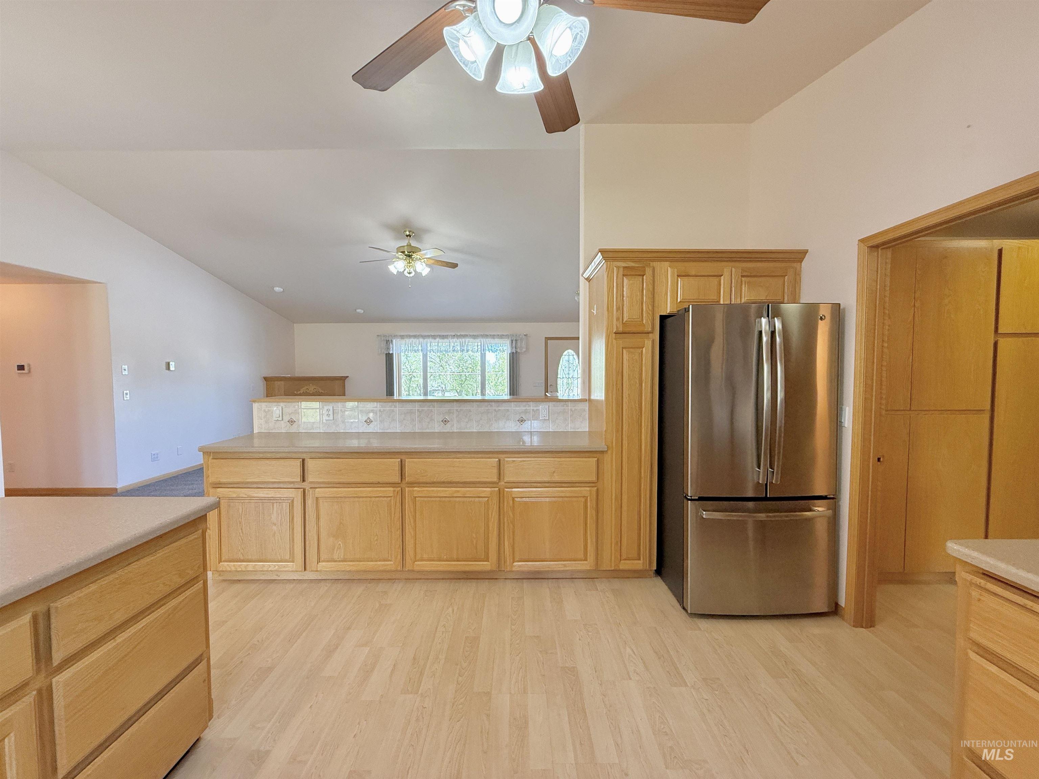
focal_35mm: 14
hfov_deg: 102.1
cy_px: 390
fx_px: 420
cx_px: 520
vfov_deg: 85.7
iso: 200
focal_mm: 2.22
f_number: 2.2
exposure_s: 1/120
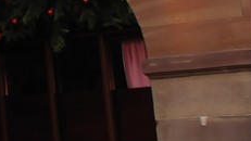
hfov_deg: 8.7
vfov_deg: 6.5
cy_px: -68
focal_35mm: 185
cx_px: -603
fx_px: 1229
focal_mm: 17
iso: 100
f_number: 6.3
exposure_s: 1/1.43
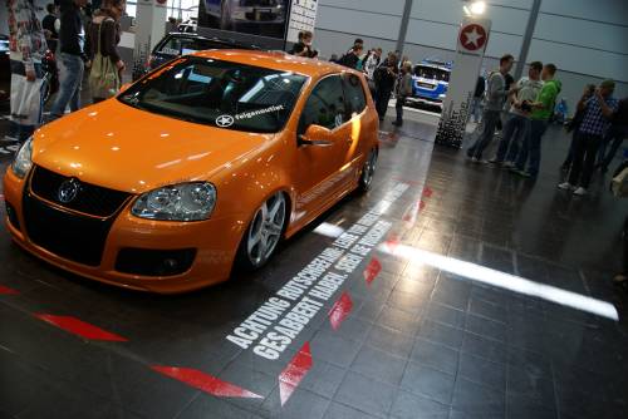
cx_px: 314
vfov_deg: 48.0
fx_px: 471
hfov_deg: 67.4
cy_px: 210
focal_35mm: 27
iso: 125
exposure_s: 1/30
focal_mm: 18
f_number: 3.5
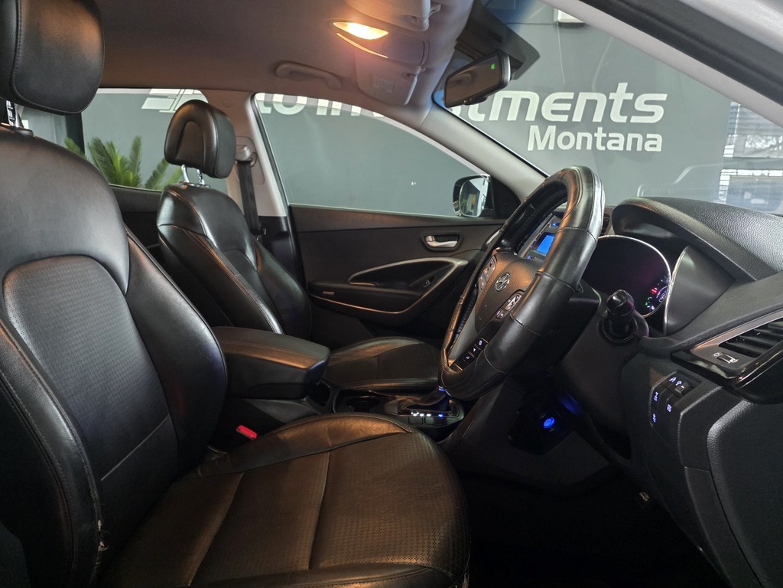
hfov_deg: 73.9
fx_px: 520
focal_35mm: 23
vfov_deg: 58.9
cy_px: 294
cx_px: 392
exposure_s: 1/50
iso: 2000
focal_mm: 6.25
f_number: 1.7
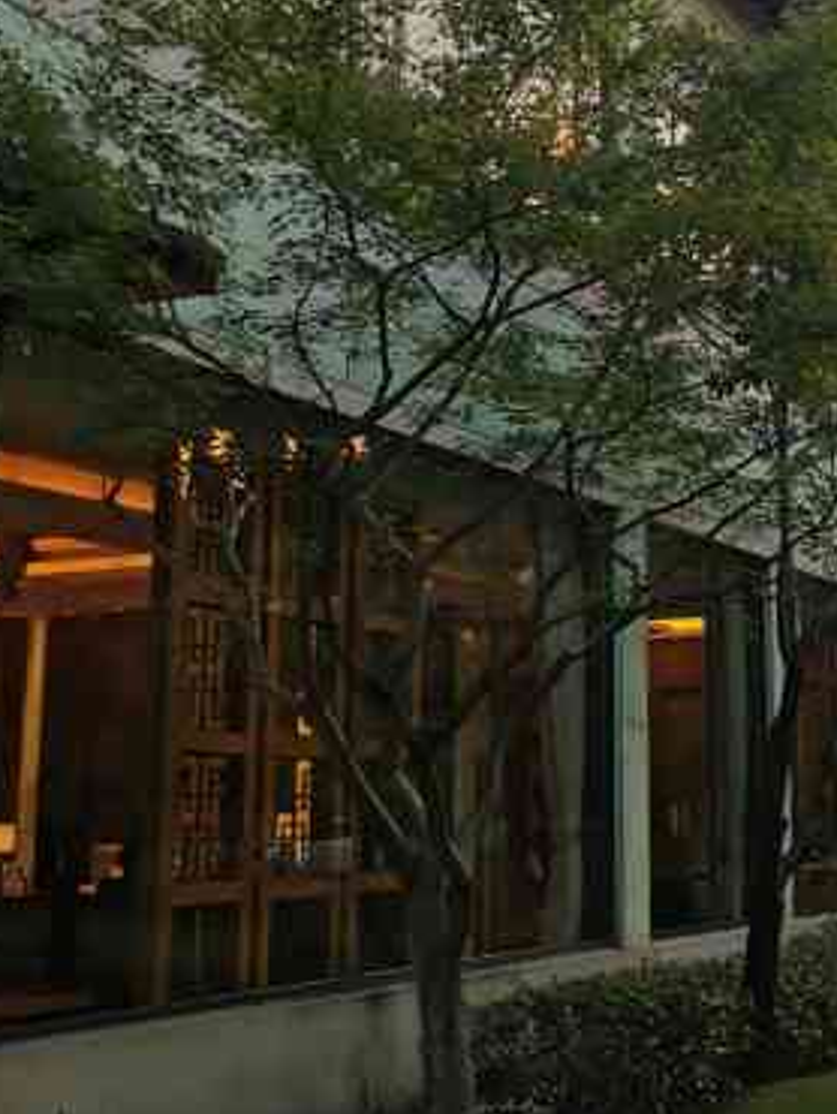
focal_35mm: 68
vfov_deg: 28.3
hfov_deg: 21.1
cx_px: 792
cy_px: 339
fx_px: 2190
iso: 50
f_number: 1.8
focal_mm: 5.58
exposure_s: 1/204
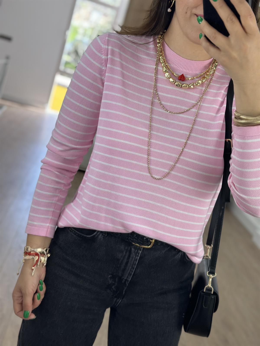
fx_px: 481
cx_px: 130
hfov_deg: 30.3
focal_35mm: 48
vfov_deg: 39.7
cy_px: 173
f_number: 1.78
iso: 80
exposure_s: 1/276
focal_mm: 6.86
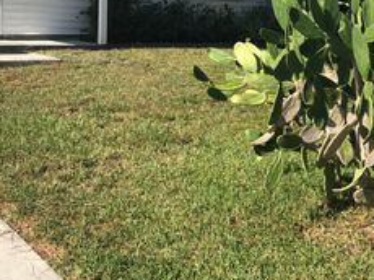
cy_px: 59
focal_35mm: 61
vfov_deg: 23.7
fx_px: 658
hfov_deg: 31.6
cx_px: 224
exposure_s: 1/1263
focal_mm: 3.99
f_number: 1.8
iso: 20
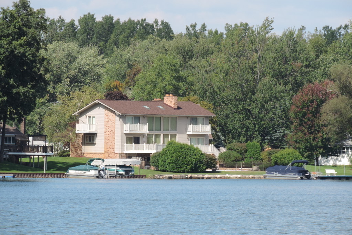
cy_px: 107
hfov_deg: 4.5
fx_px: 4439
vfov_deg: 3.0
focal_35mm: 454
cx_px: 176
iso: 80
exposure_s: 1/320
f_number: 4.9
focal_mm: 77.5
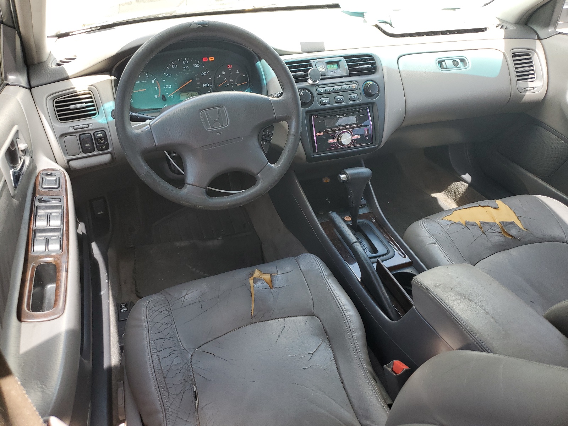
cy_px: 213
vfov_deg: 53.1
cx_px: 284
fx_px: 427
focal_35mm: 26
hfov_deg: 67.3
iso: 50
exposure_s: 1/152
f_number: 1.5
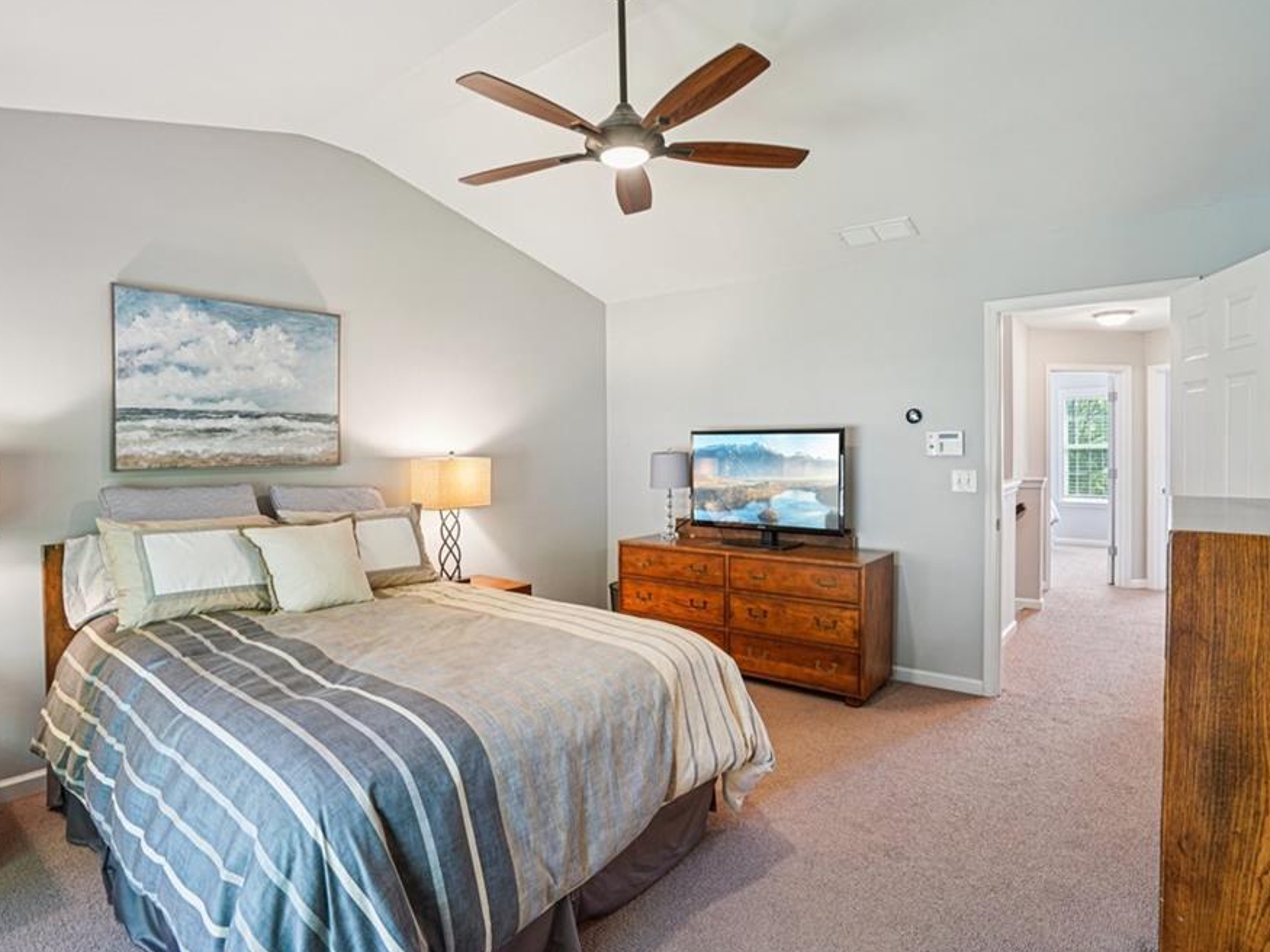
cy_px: 465
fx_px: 660
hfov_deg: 87.7
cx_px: 607
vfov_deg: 71.6
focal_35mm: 18
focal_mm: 16
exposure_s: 1/3.33
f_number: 8
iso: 400
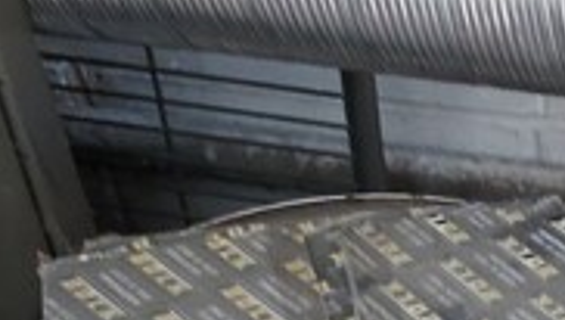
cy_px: 547
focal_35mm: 86
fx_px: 1290
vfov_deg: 13.0
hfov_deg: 21.7
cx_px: 776
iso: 400
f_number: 1.8
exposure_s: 1/20
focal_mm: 5.23
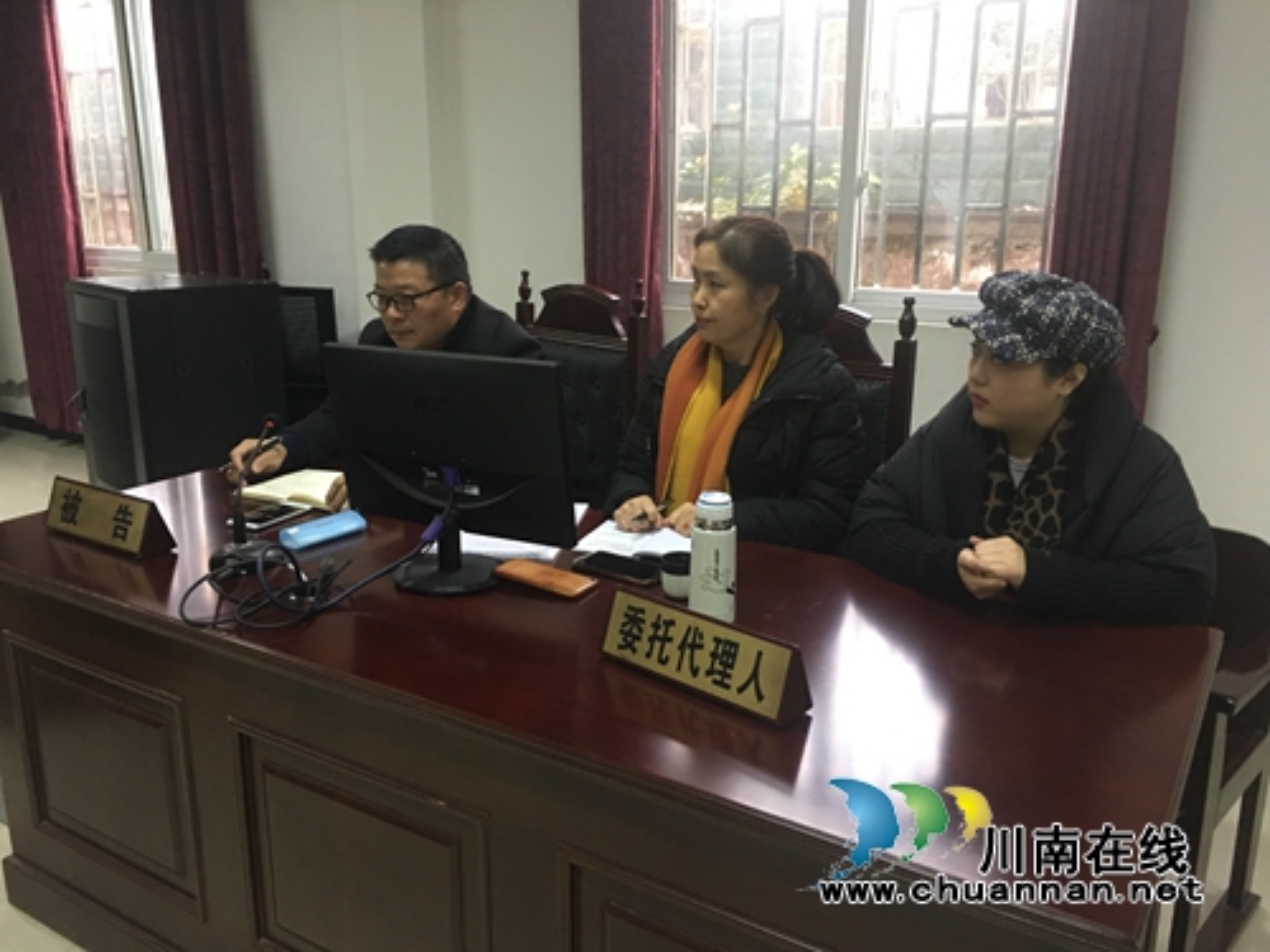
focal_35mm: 29
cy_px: 476
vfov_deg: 48.2
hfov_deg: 61.7
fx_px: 1064
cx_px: 635
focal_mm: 4.15
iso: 100
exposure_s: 1/17
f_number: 2.2
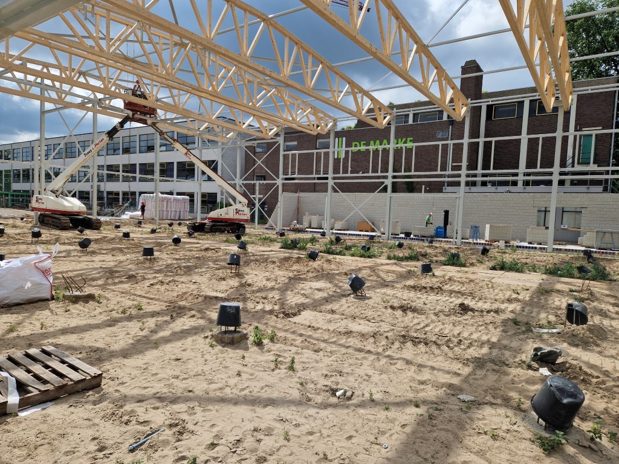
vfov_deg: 58.9
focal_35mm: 23
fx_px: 411
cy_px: 232
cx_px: 310
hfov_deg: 73.9
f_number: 1.8
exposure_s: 1/2328
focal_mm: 5.4
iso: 50
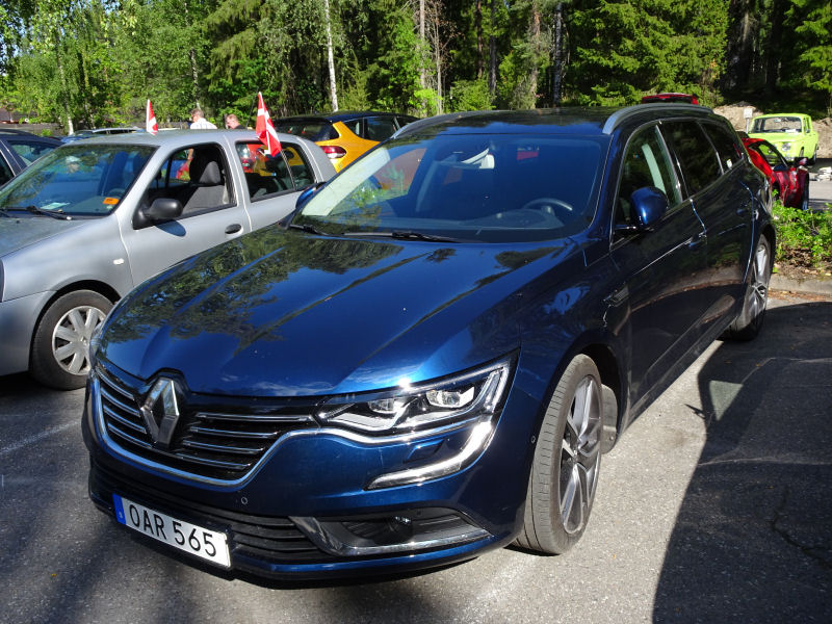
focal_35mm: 31
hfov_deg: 58.4
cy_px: 312
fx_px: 745
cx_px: 416
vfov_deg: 45.4
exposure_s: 1/400
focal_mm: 5.26
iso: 80
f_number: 4
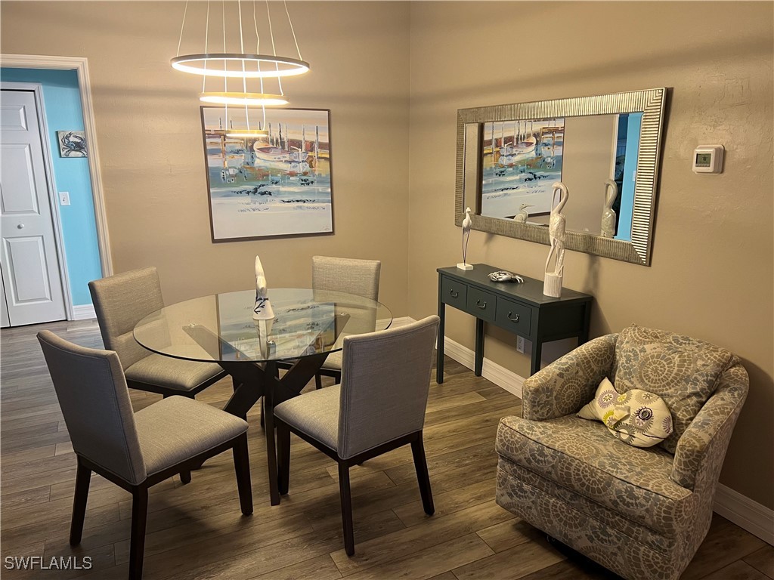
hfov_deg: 67.3
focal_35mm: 26
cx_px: 387
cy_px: 290
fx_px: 581
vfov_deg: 53.1
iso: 200
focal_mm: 5.7
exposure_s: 1/60
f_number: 1.5
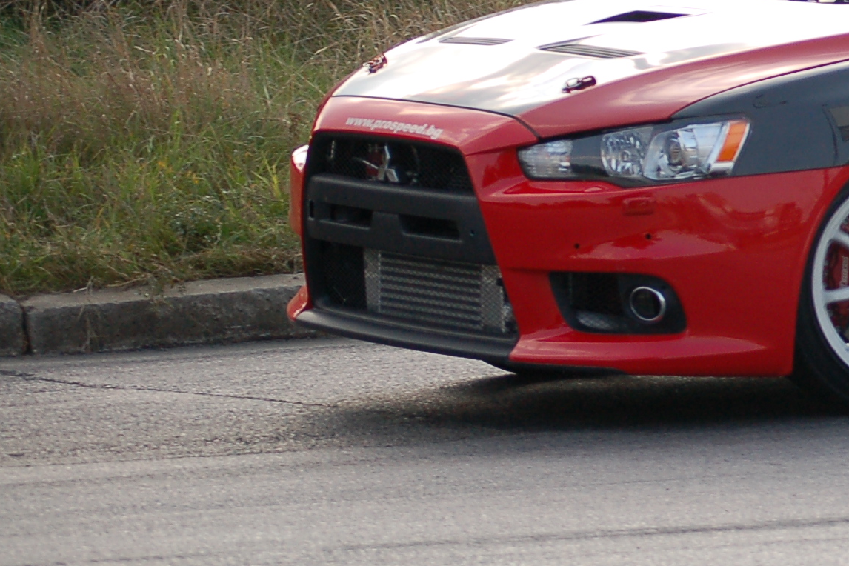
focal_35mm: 236
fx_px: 5565
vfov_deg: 5.8
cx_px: 1100
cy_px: 70
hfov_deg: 8.6
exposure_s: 1/1000
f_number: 4.2
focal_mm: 60
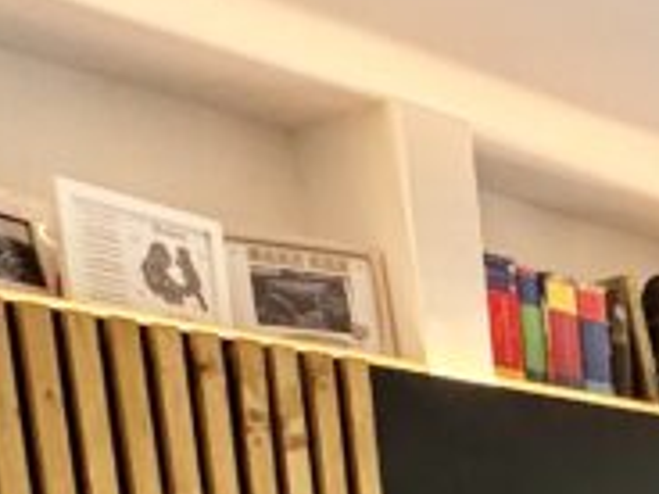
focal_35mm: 78
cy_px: 952
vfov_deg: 15.5
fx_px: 1485
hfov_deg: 19.3
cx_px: 1164
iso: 80
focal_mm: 2.22
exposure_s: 1/99
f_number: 2.2
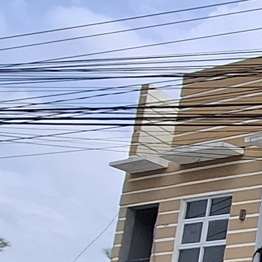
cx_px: 639
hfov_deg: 13.6
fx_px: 771
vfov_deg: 18.5
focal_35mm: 90
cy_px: 292
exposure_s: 1/2008
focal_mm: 1.74
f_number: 2.2
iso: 40
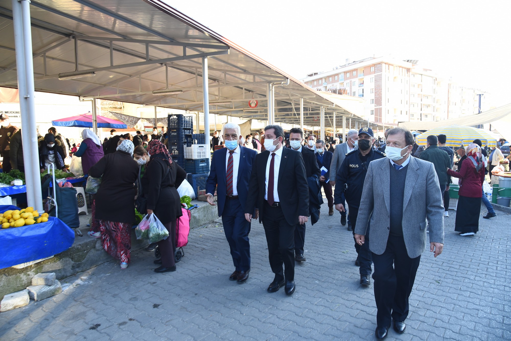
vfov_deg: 53.2
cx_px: 256
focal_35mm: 24
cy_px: 170
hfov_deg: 73.7
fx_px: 341
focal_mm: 24
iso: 450
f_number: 8
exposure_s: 1/80
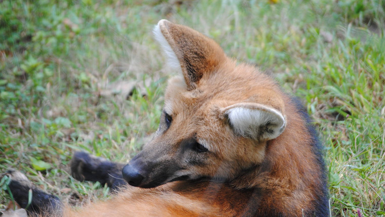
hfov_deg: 9.6
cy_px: 121
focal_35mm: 225
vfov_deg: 5.4
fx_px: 2292
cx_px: 190
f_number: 5
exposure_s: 1/200
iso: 400
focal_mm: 135
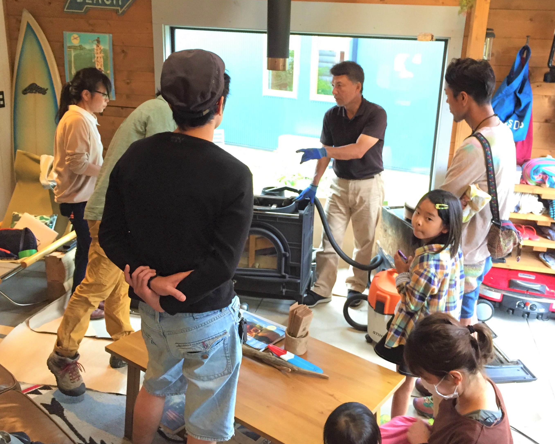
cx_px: 274
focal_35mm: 31
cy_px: 220
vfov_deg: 47.1
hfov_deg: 57.2
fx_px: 509
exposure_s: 1/30
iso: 160
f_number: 2.2
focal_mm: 4.15
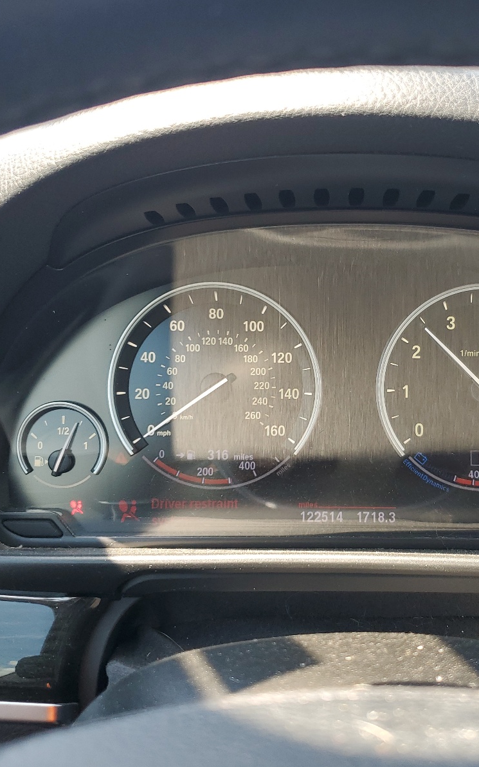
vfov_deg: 52.7
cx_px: 340
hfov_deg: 33.9
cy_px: 382
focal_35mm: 37
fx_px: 773
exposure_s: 1/172
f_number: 1.5
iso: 50
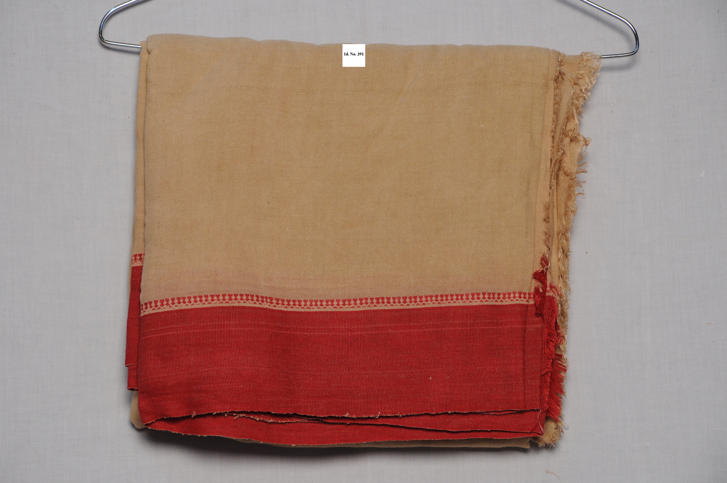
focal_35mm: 158
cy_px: 242
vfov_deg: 8.7
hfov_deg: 13.1
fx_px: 3177
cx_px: 364
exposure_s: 1/8
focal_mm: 105
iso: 400
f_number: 11
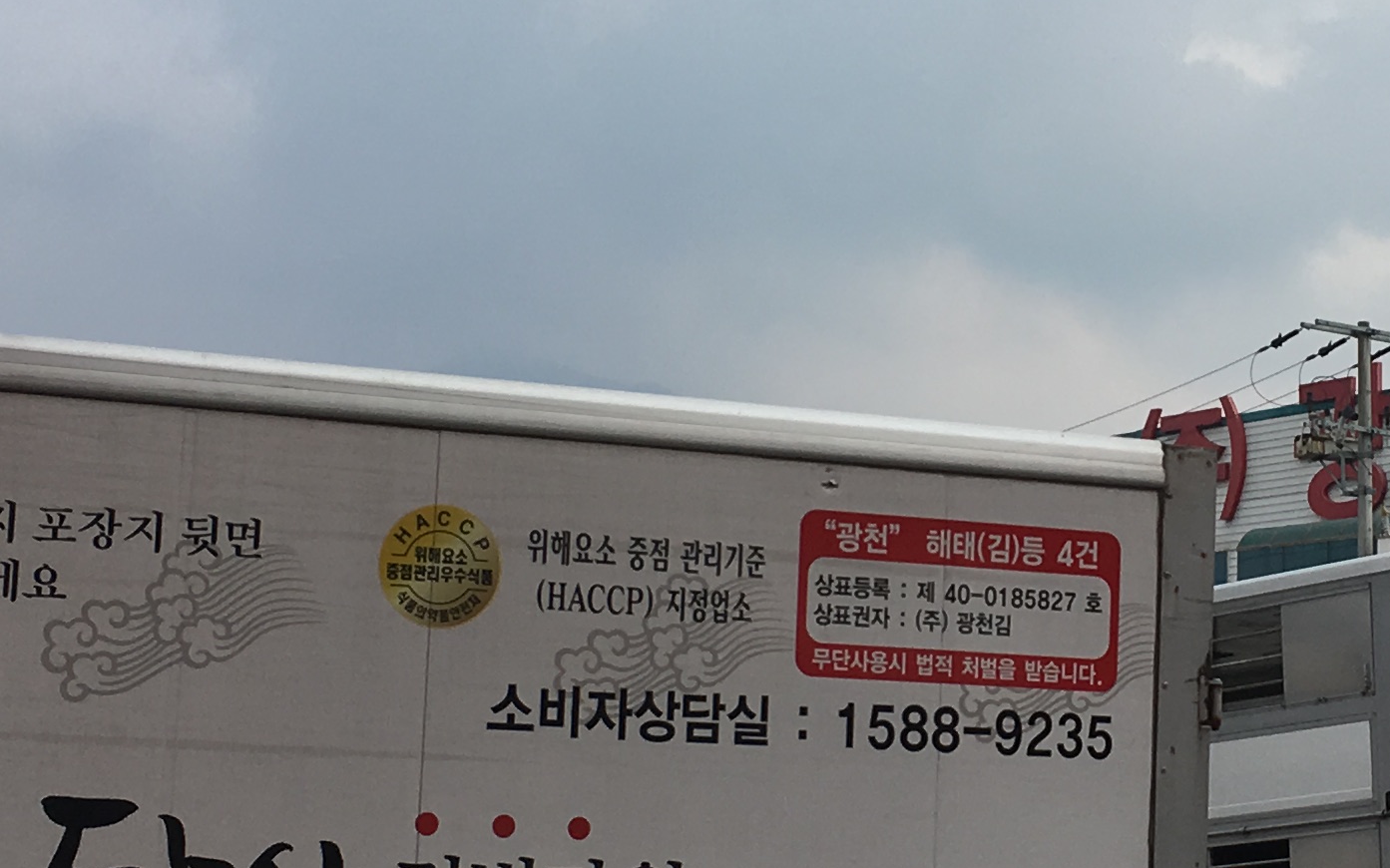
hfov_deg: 22.9
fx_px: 3371
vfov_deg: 14.7
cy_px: 497
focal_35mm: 89
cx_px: 1134
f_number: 2.2
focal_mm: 4.15
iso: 25
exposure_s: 1/864
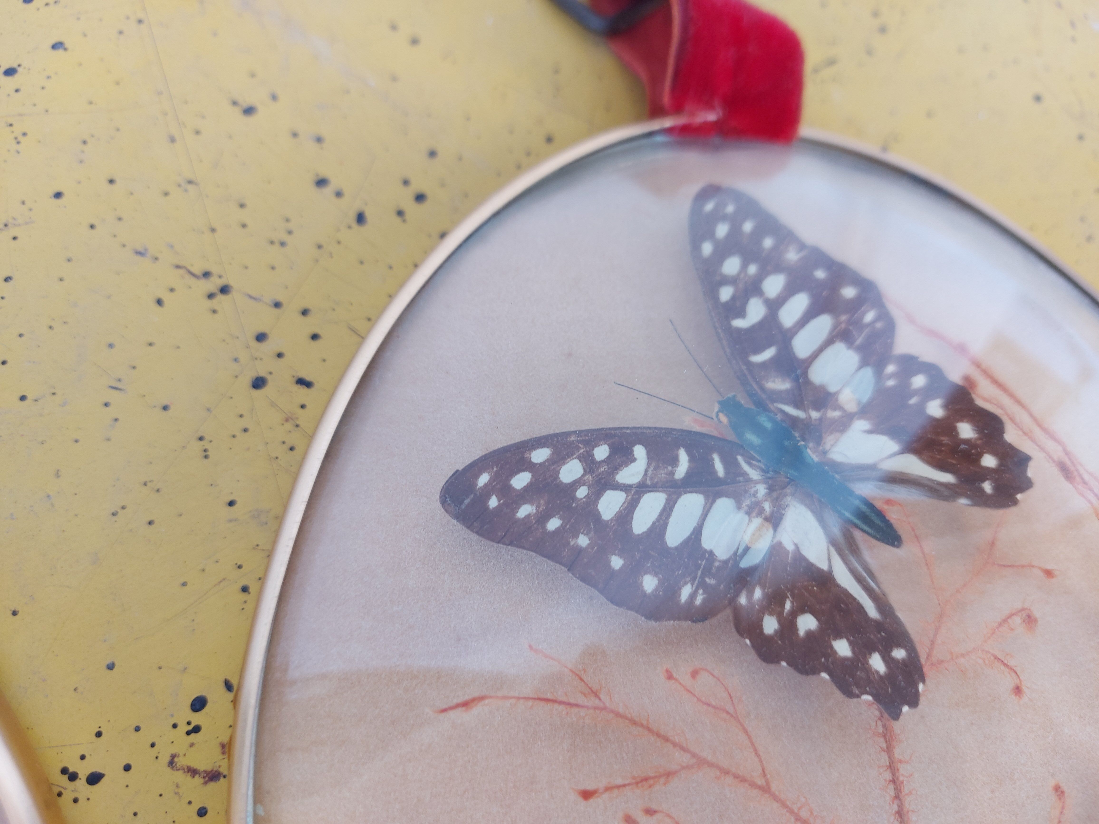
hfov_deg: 71.6
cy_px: 412
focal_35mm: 24
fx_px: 762
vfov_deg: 56.8
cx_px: 550
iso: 40
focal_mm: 5.23
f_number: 1.8
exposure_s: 1/50
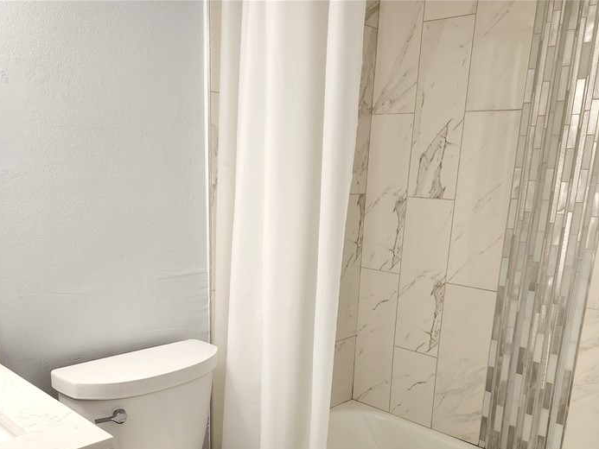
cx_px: 285
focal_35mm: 34
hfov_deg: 53.9
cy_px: 331
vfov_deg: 40.7
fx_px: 588
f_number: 1.8
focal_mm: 5.4
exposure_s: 1/120
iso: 80
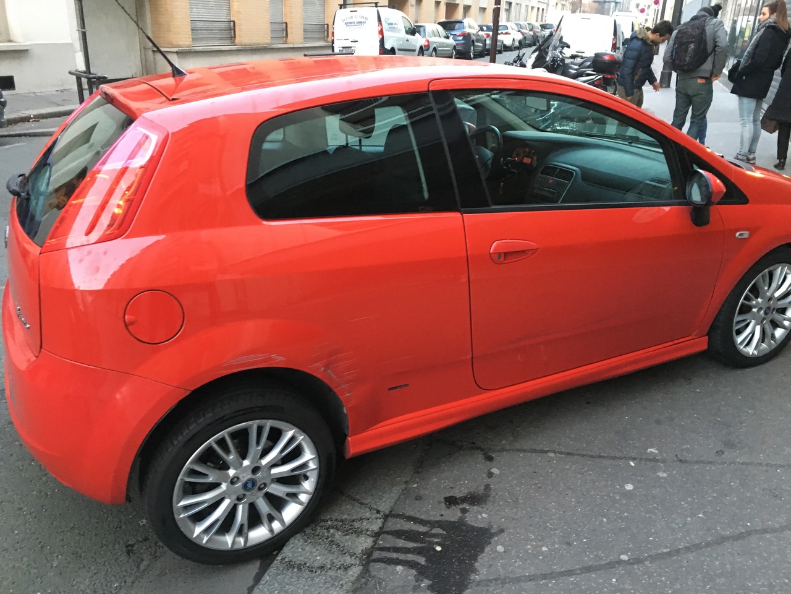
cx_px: 396
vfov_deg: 48.2
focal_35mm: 29
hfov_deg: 61.7
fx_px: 663
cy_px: 297
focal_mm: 4.15
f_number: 2.2
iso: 200
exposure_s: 1/25
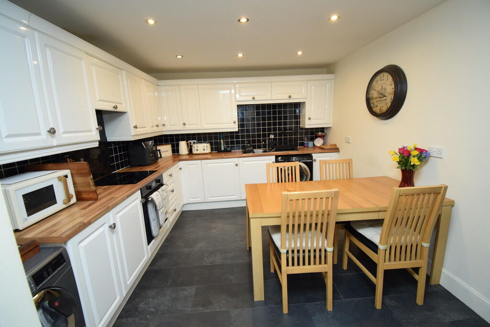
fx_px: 204
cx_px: 245
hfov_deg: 100.4
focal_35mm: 15
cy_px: 164
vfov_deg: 77.3
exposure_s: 1/60
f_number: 4.5
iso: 1100
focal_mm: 10
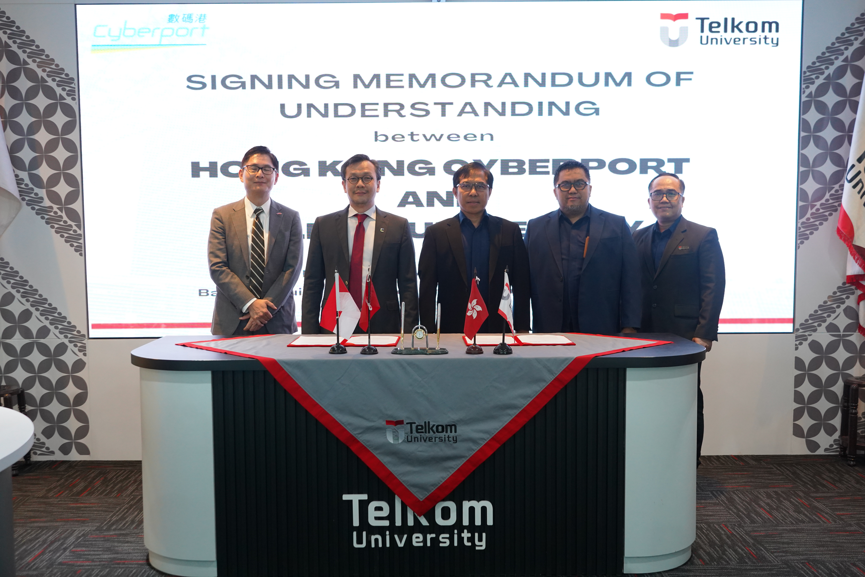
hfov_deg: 50.7
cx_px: 432
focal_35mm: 38
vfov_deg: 35.1
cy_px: 288
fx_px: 913
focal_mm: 38
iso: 2500
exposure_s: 1/100
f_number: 5
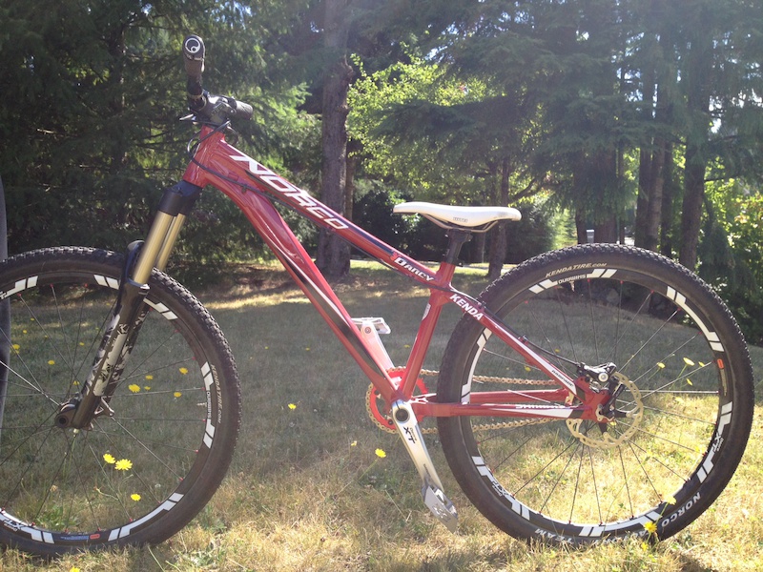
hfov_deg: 52.6
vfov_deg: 40.7
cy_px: 286
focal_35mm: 35
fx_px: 771
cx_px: 382
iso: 50
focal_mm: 4.28
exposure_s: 1/409
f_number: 2.4
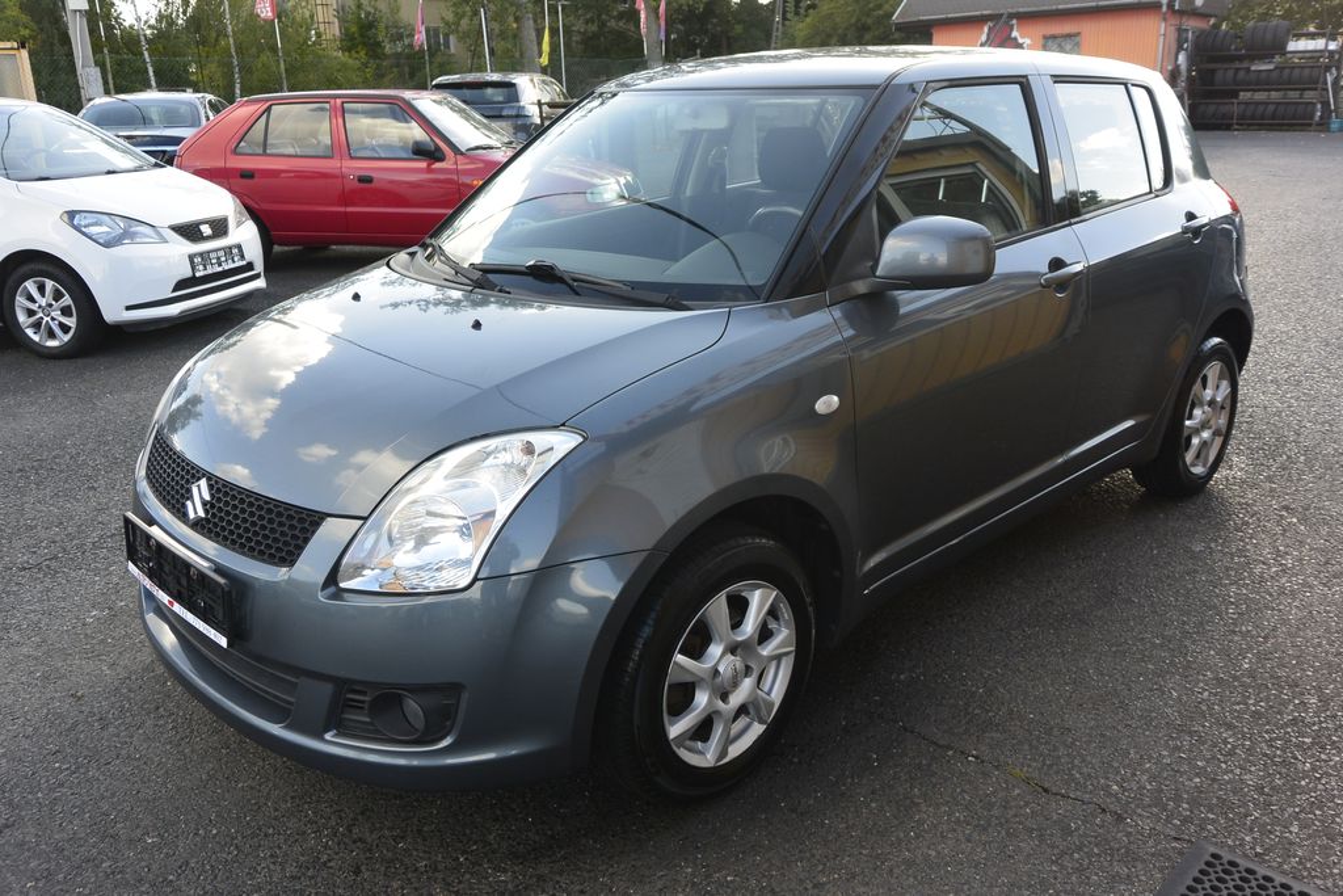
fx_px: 1082
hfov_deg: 63.7
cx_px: 672
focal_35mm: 29
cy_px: 448
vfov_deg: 45.0
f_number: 4
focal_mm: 11
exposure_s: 1/250
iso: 160
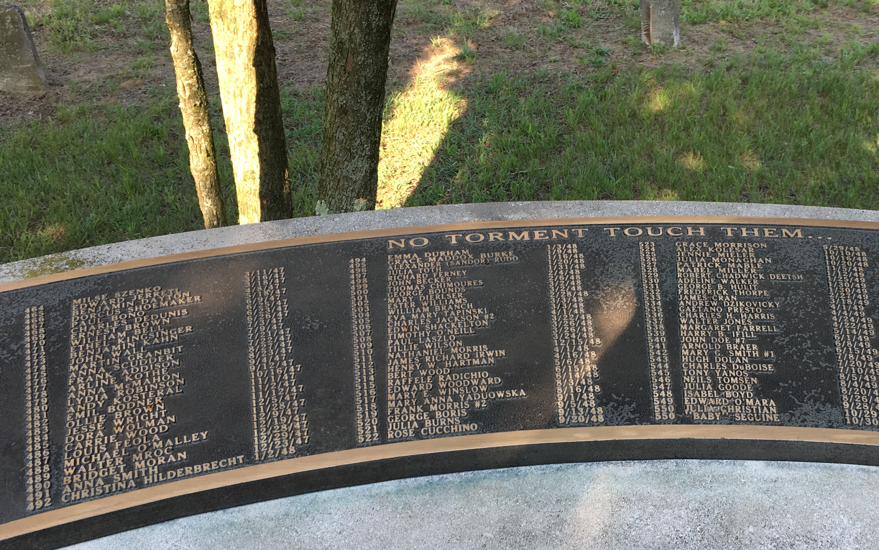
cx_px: 614
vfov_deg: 28.5
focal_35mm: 45
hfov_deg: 43.5
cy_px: 342
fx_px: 1078
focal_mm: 4.15
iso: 25
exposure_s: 1/169
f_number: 2.2
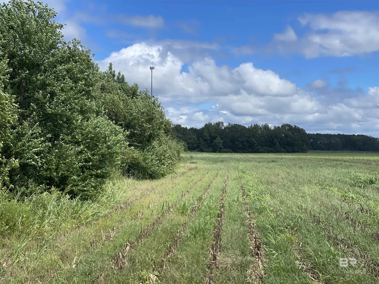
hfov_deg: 36.8
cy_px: 142
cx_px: 190
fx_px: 569
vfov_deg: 28.0
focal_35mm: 52
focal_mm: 6
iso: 32
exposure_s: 1/3195
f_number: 2
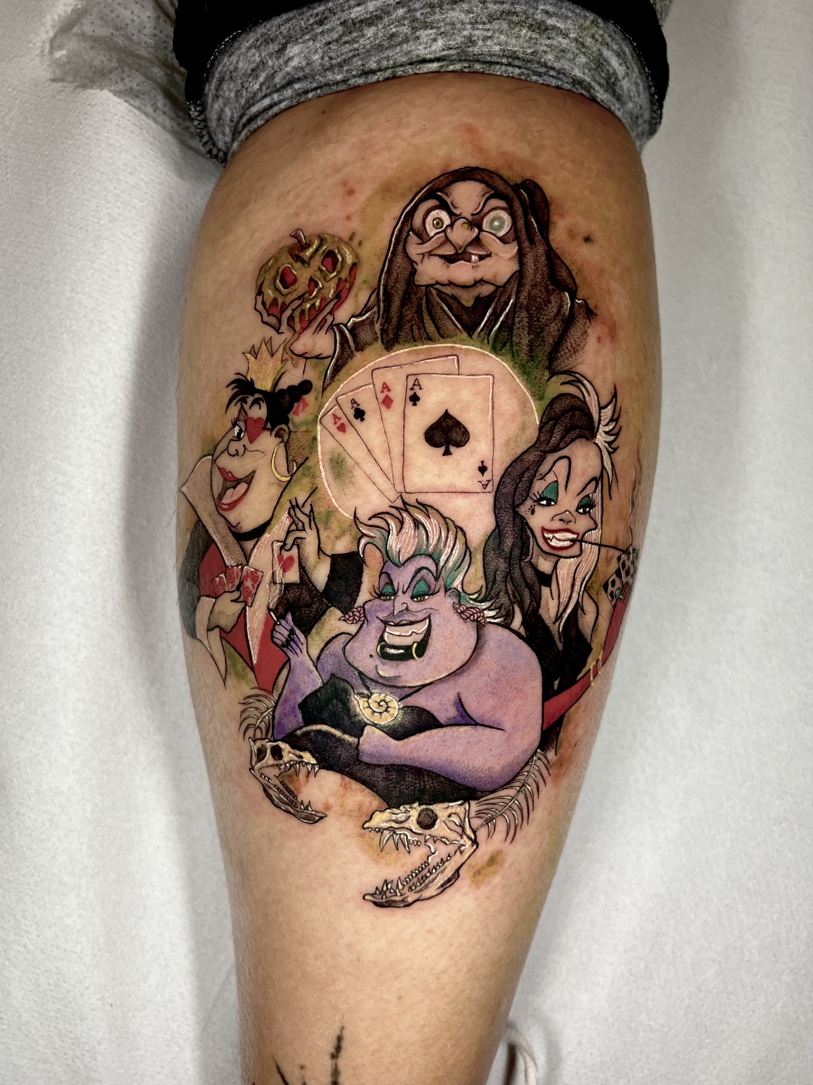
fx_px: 814
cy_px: 542
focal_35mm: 26
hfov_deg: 53.1
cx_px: 406
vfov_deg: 67.3
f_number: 1.5
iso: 125
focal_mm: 5.7
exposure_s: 1/121
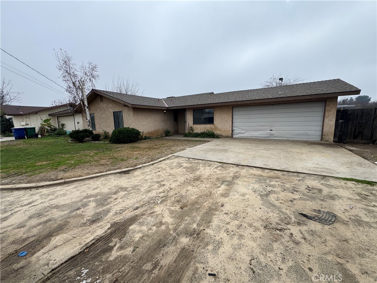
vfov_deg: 85.7
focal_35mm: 14
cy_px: 142
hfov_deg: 102.1
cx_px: 188
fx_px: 152
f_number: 2.2
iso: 40
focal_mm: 2.22
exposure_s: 1/812
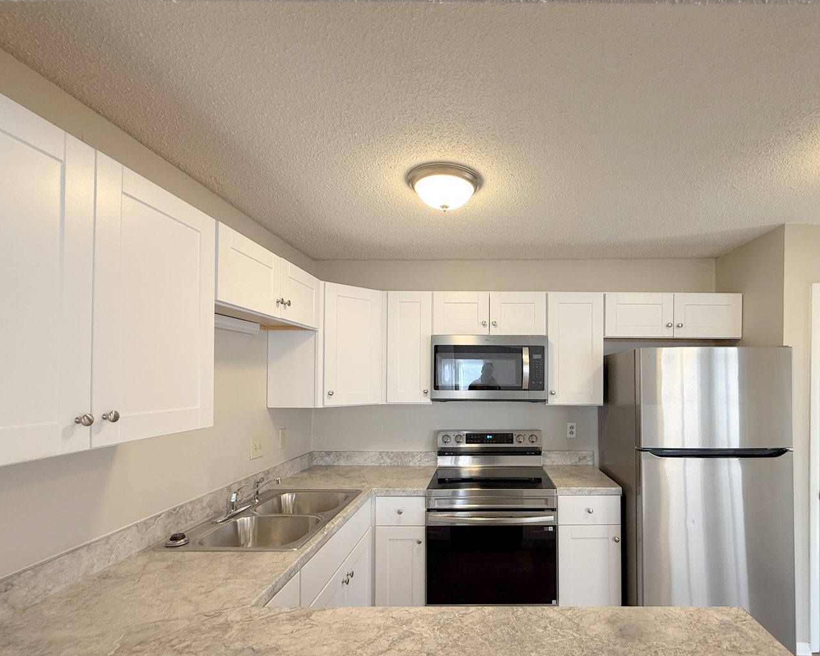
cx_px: 485
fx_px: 413
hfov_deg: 88.7
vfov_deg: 76.5
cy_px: 374
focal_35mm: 17
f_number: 2.2
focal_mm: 2.22
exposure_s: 1/120
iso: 125
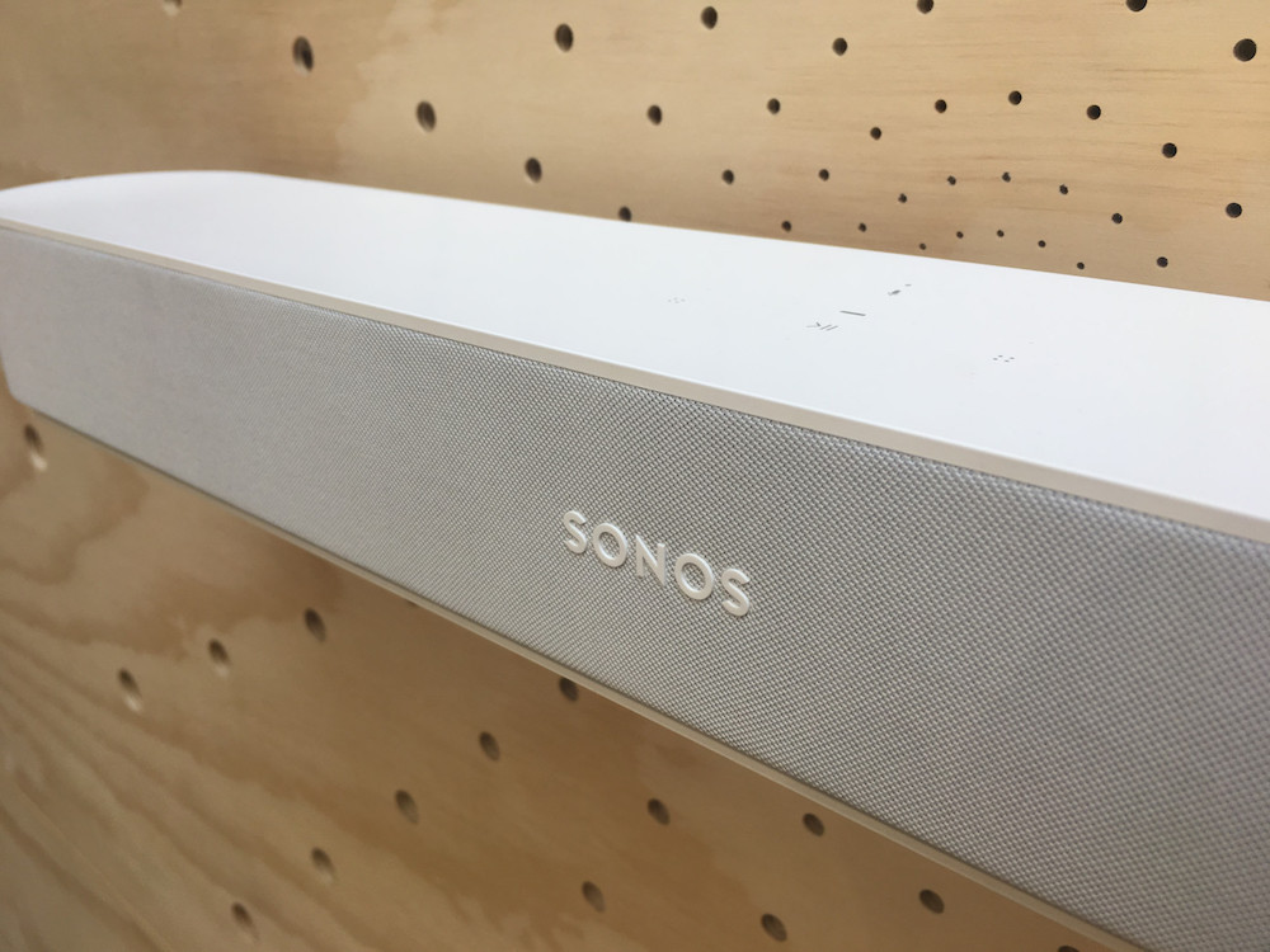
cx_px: 635
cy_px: 476
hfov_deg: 61.7
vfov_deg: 48.2
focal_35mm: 29
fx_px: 1064
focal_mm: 4.15
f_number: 2.2
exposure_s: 1/120
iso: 25
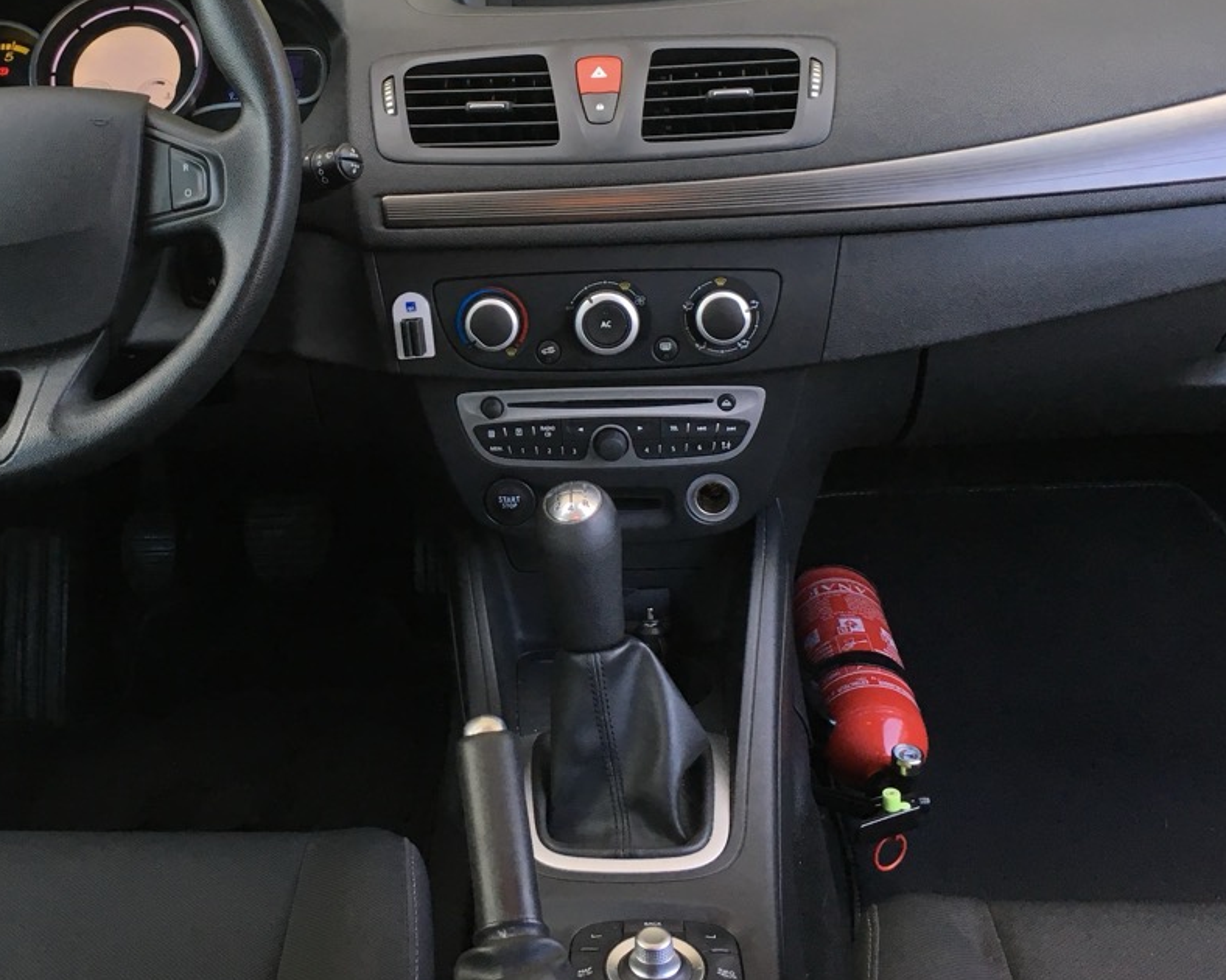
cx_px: 443
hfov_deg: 40.0
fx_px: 1669
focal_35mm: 46
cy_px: 302
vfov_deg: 32.4
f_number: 2.2
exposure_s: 1/33
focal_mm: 4.15
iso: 40
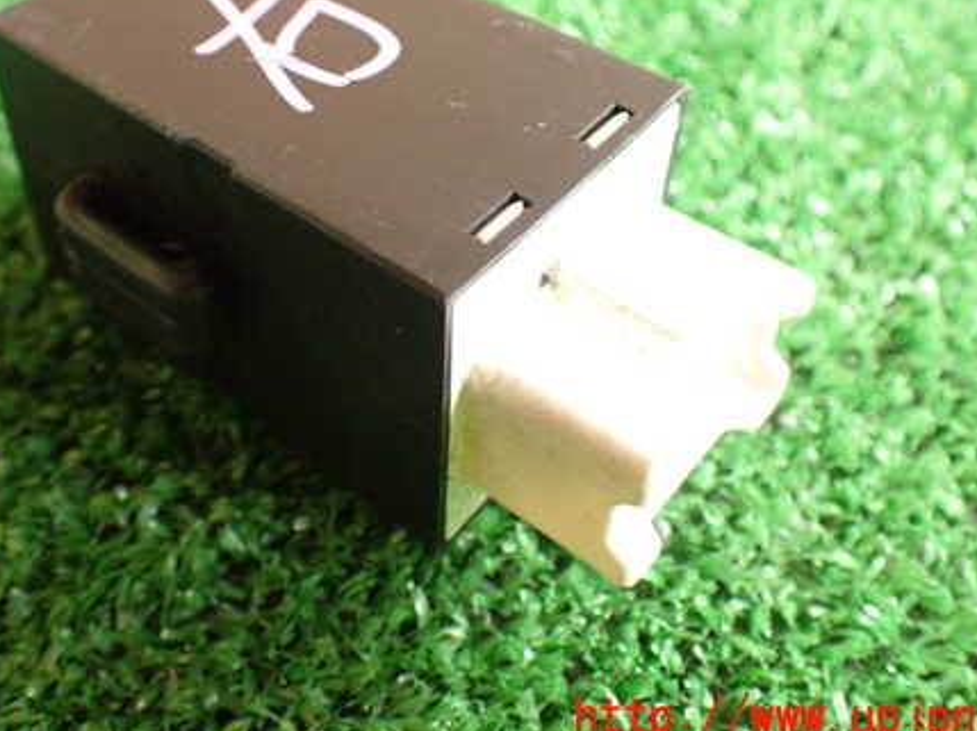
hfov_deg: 44.7
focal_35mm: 42
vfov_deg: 33.9
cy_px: 235
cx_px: 405
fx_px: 1184
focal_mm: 5.4
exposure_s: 1/60
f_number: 2.3
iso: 800
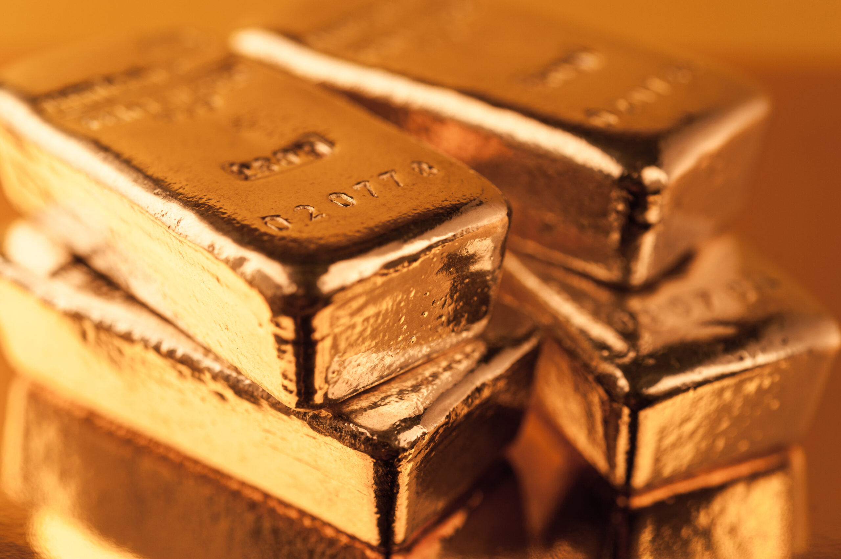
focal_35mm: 60
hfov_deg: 33.4
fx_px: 1401
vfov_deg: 22.6
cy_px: 280
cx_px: 420
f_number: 7.1
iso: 100
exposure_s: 1/50
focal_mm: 60
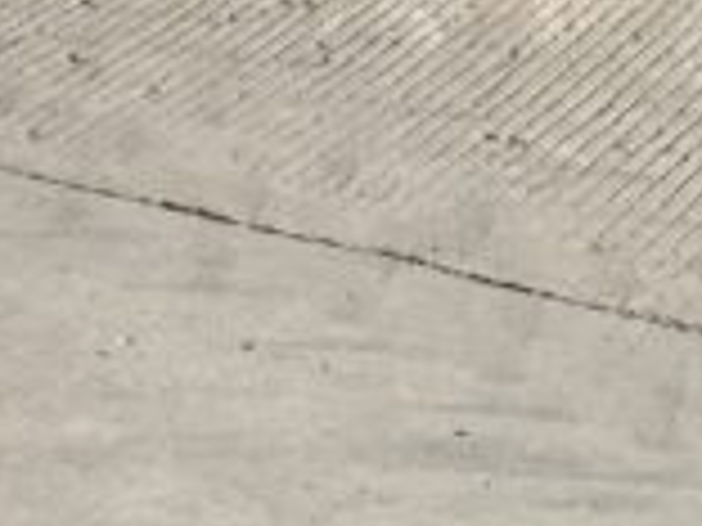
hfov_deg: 8.9
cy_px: 243
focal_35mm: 190
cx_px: -1274
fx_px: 3853
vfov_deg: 7.8
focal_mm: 3
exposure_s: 1/1730
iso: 16
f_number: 1.8
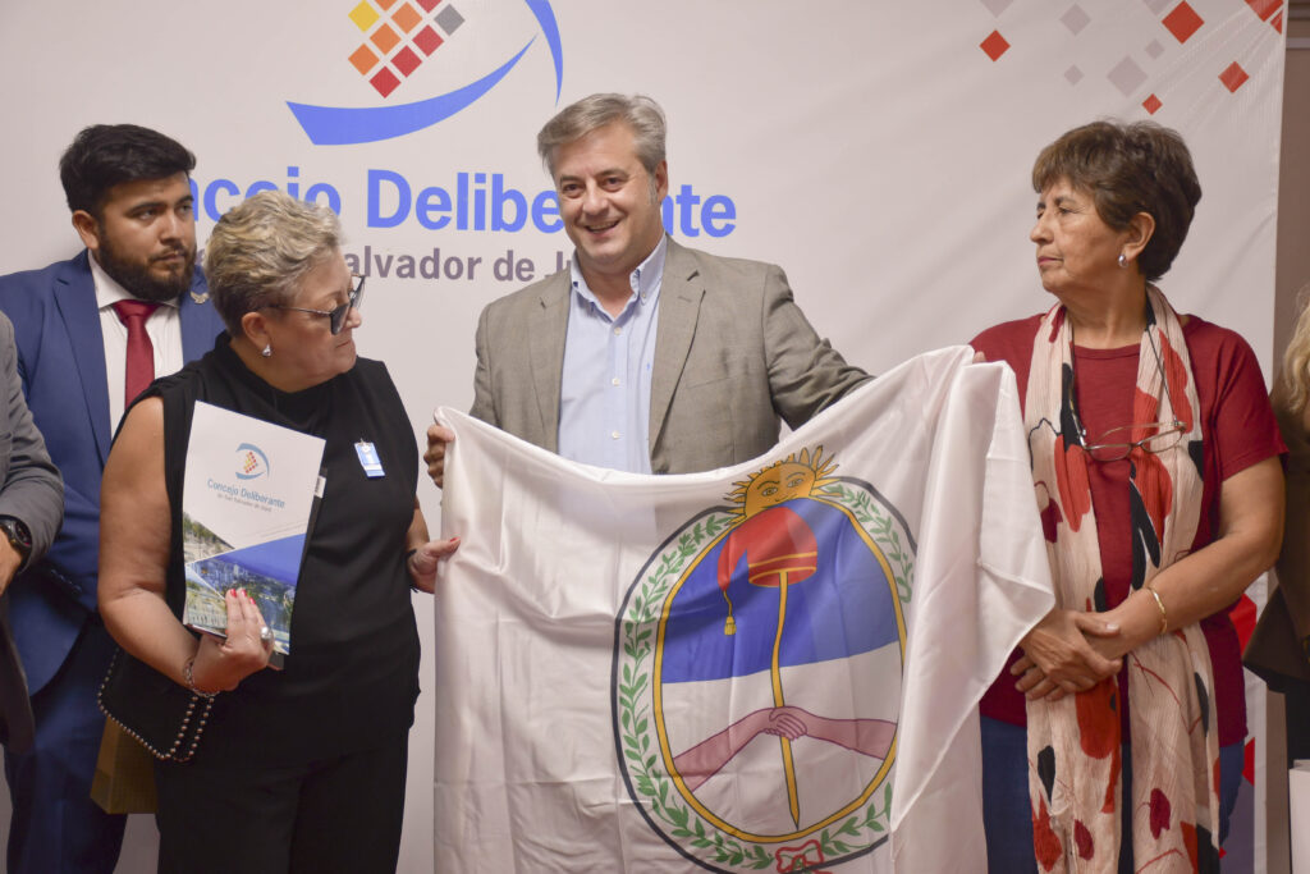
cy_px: 437
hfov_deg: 35.0
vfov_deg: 23.8
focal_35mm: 57
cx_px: 655
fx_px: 2074
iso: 400
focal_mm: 38
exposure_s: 1/40
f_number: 4.2
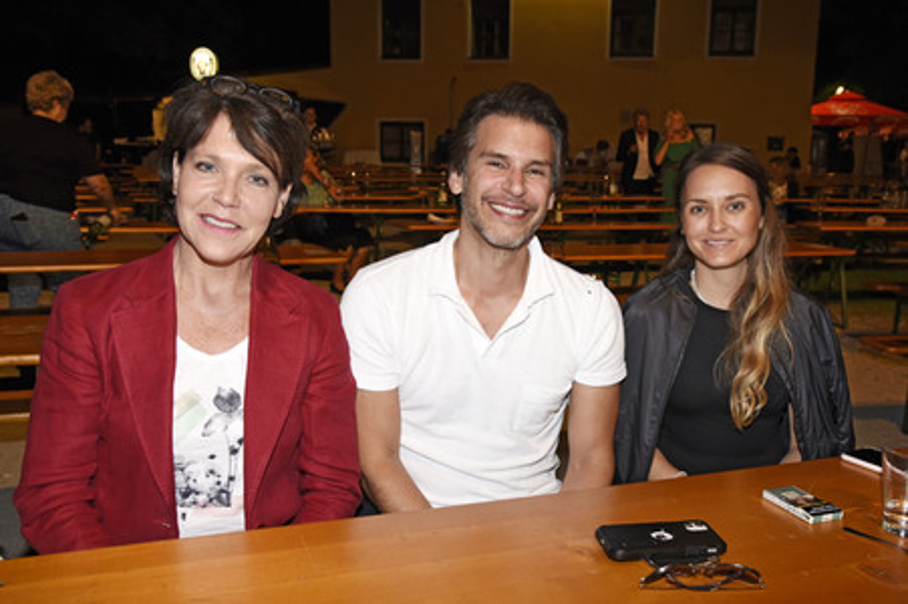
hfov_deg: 60.3
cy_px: 302
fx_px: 781
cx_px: 454
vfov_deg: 42.3
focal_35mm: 31
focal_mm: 31
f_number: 6.3
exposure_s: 1/60
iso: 1600
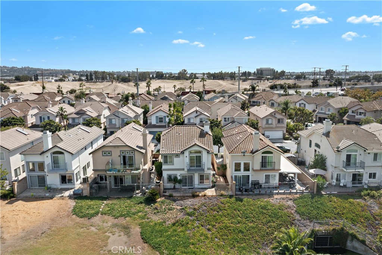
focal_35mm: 28
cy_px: 128
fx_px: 297
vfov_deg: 46.4
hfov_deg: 65.5
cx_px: 191
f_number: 9
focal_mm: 10.26
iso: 100
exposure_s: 1/160
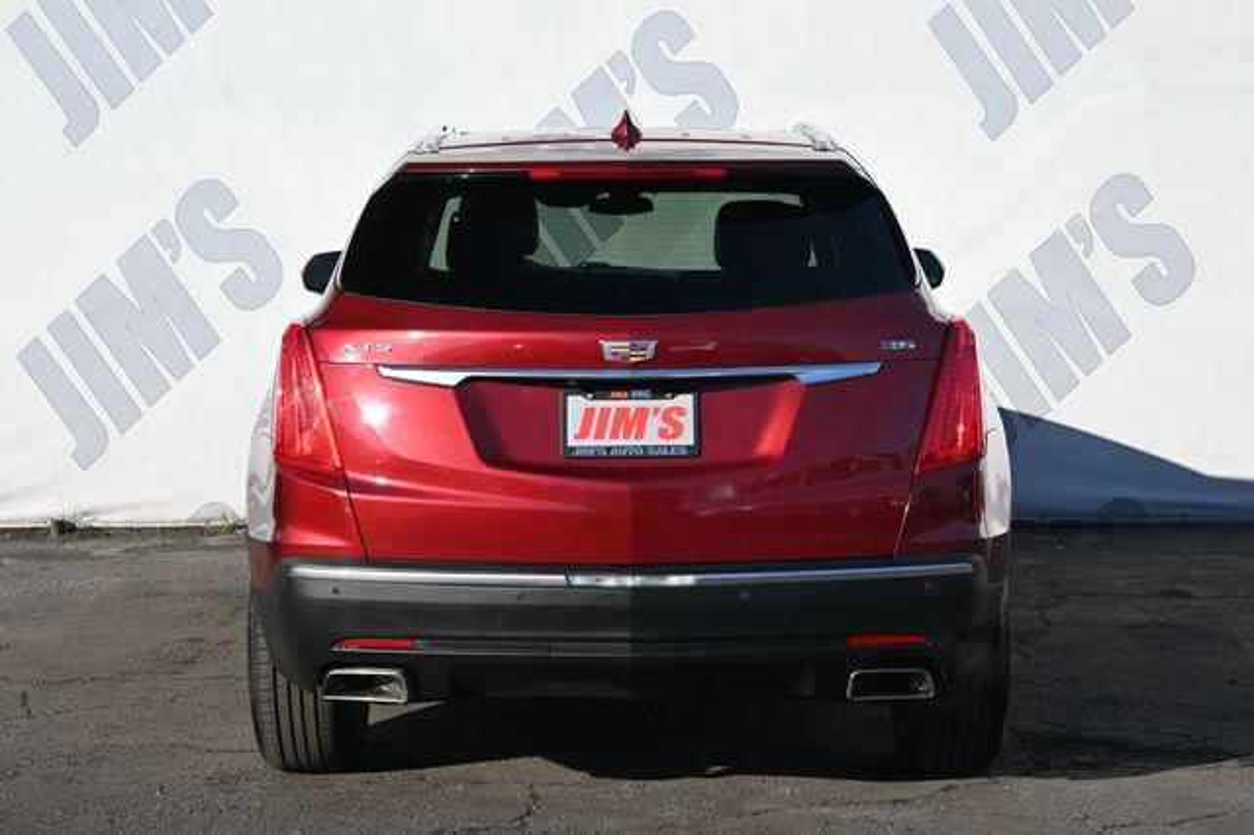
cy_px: 418
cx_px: 627
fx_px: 2402
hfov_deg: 29.3
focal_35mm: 69
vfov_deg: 19.7
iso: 110
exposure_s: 1/250
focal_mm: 46
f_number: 6
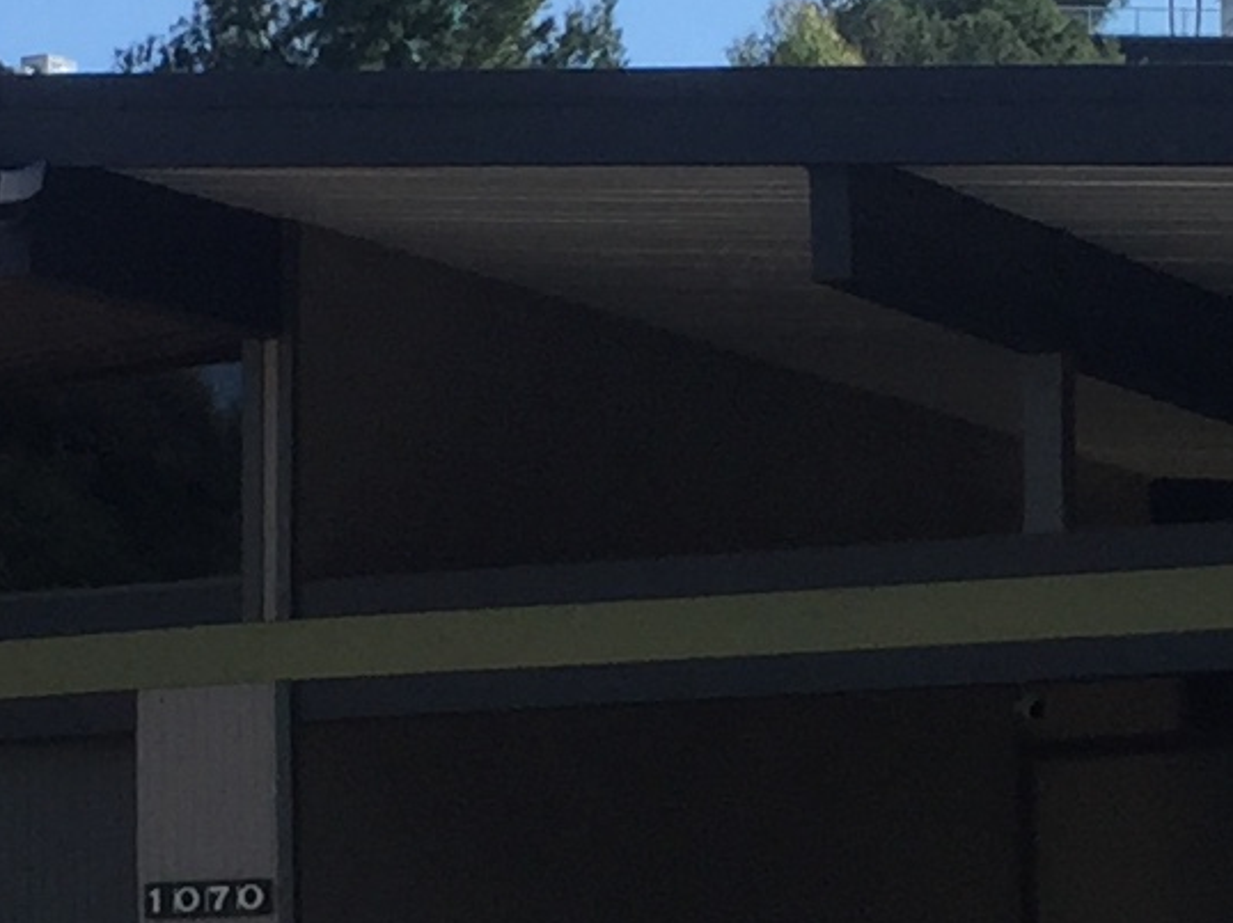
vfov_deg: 8.4
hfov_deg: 11.2
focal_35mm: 176
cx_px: 674
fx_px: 6266
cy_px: 735
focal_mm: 4.15
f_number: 2.2
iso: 32
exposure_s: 1/1464
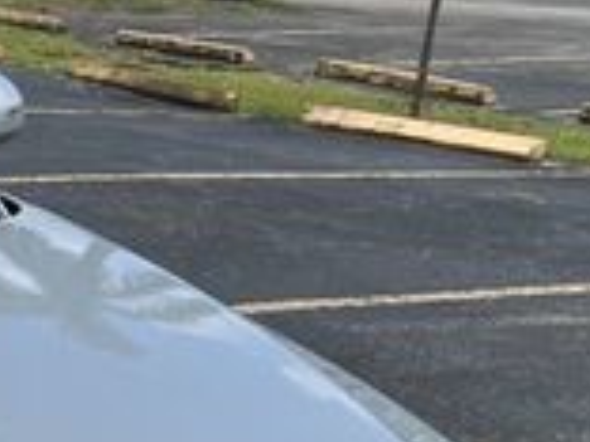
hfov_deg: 16.7
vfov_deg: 12.9
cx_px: -291
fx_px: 1824
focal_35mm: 107
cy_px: 718
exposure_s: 1/5587
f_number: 1.5
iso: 50
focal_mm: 5.7
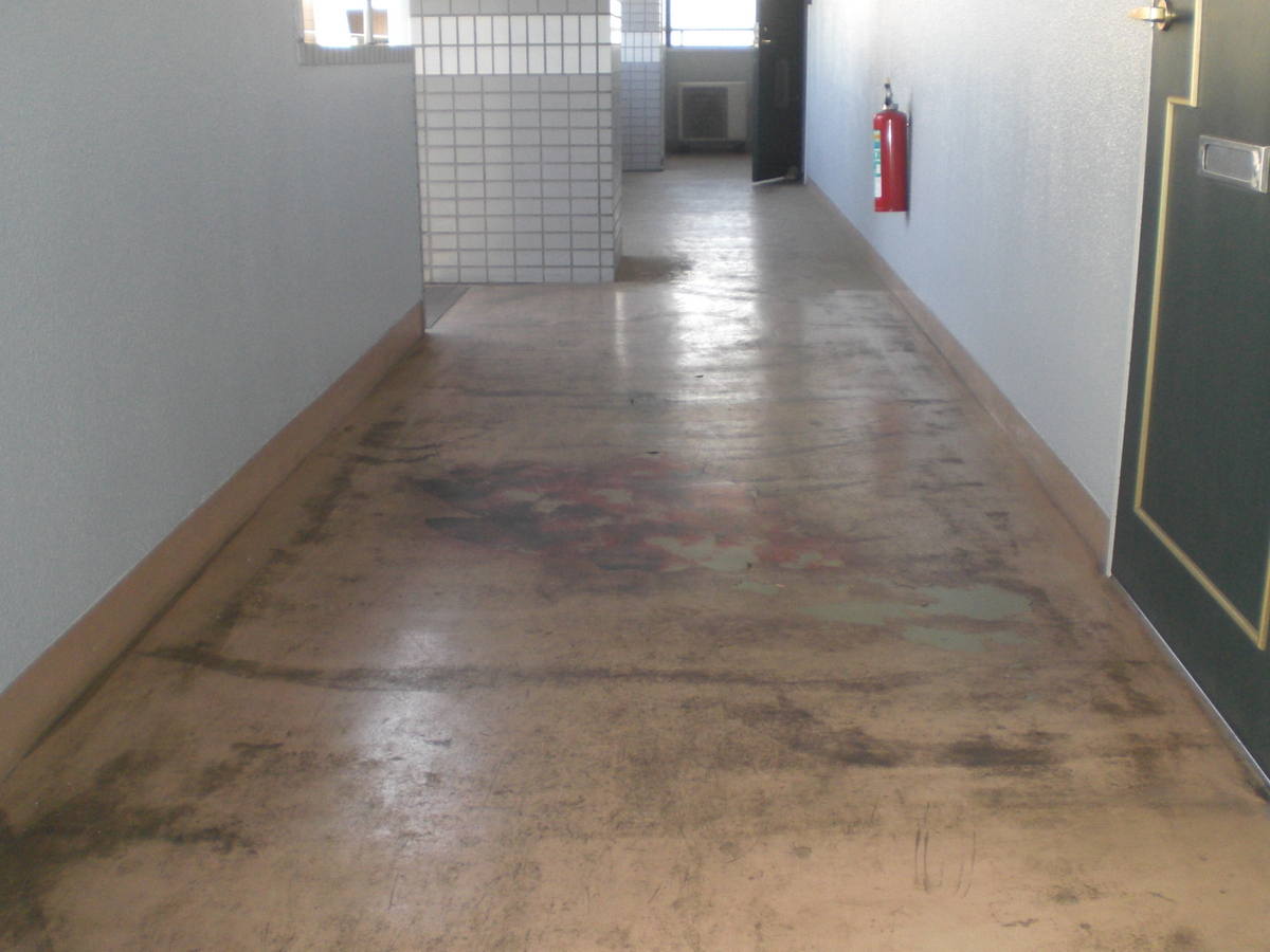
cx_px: 635
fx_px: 1394
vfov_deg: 37.7
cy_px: 476
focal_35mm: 38
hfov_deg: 49.0
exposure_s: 1/100
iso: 200
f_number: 3.1
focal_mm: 6.3
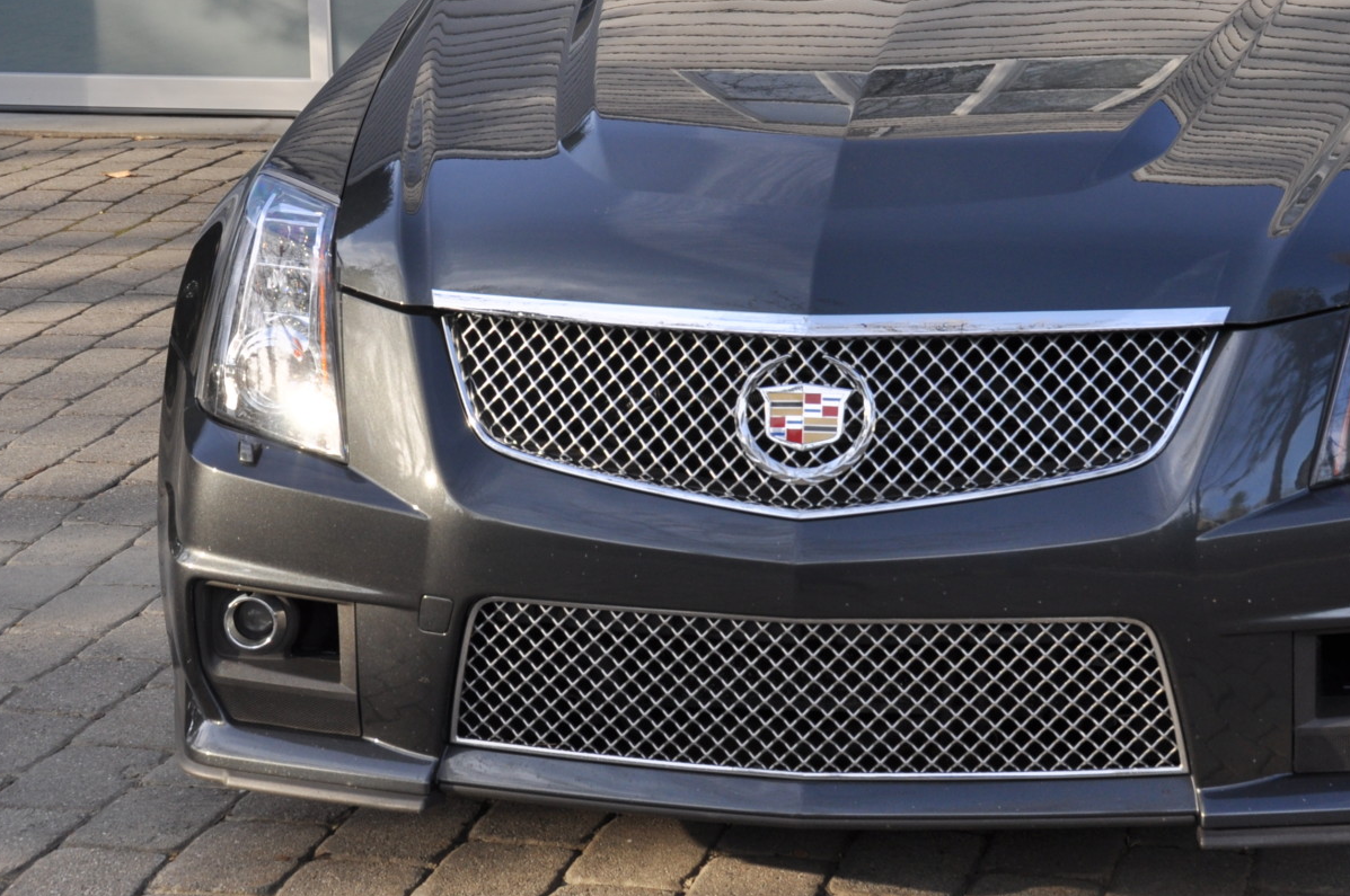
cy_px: 196
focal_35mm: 90
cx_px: 833
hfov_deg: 22.6
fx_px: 3365
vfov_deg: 15.1
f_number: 10
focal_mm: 35
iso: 200
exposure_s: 1/100
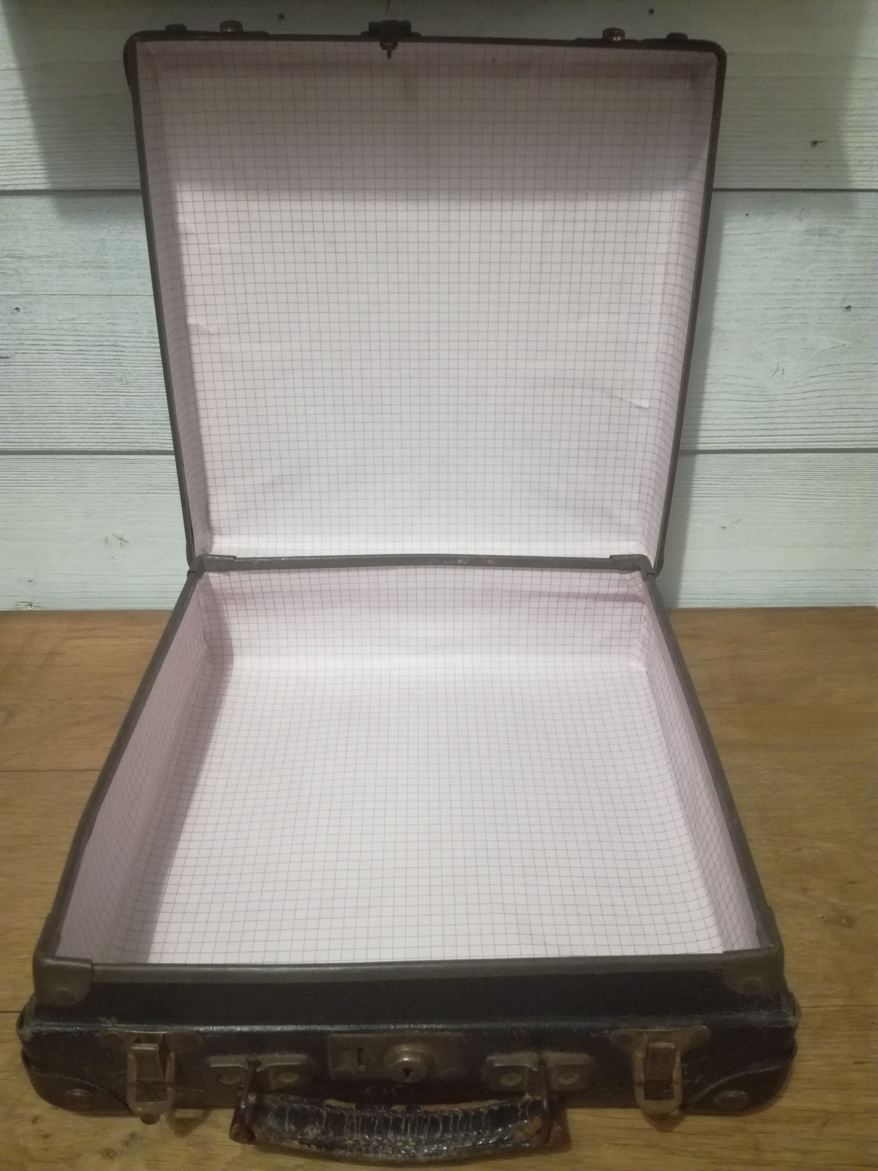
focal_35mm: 27
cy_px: 586
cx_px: 439
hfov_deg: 51.4
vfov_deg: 65.3
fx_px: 913
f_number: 2
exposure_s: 1/20
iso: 500
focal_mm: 3.79
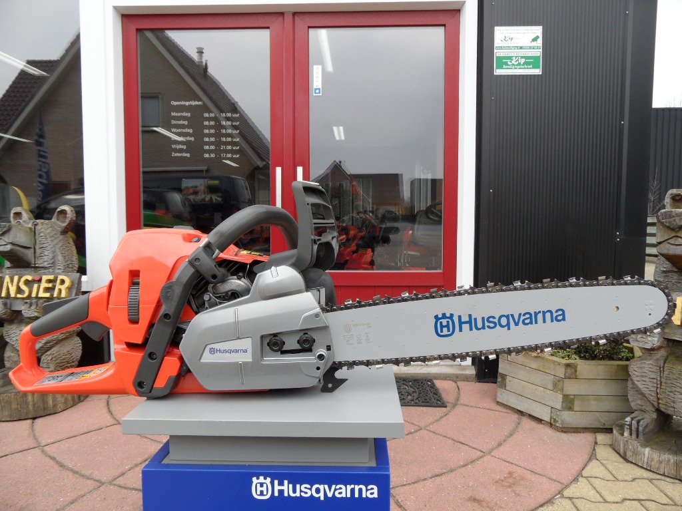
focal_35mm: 24
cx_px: 341
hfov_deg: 71.6
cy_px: 256
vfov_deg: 56.8
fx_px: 473
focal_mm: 3.9
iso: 80
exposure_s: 1/125
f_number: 3.2
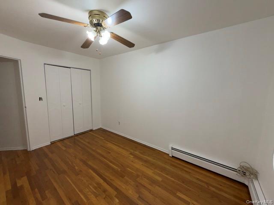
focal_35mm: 14
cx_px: 137
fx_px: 111
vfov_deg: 85.7
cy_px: 102
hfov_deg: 102.1
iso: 100
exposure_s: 1/60
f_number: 2.2
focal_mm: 2.22
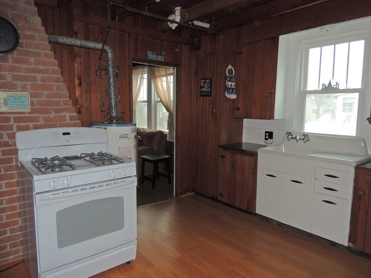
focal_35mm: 24
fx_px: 257
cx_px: 186
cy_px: 139
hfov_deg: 71.6
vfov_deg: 56.8
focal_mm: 4.3
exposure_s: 1/30
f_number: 3
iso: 200
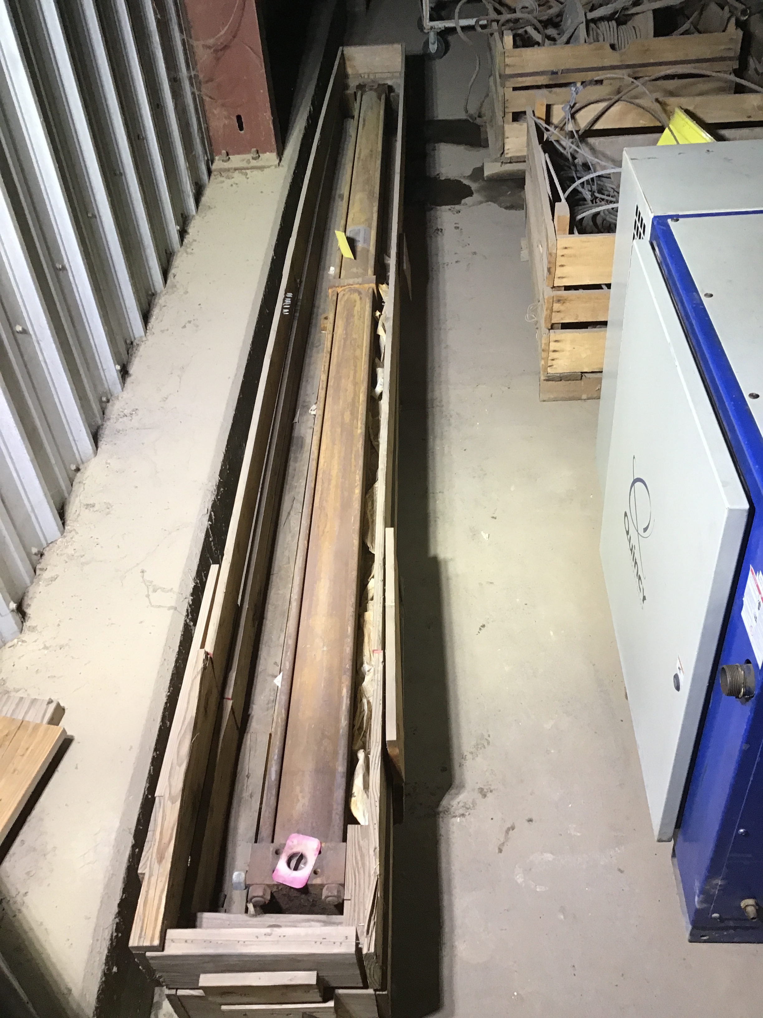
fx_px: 911
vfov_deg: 58.4
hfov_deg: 45.4
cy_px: 509
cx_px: 382
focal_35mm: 31
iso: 64
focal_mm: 3.3
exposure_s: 1/30
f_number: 2.4
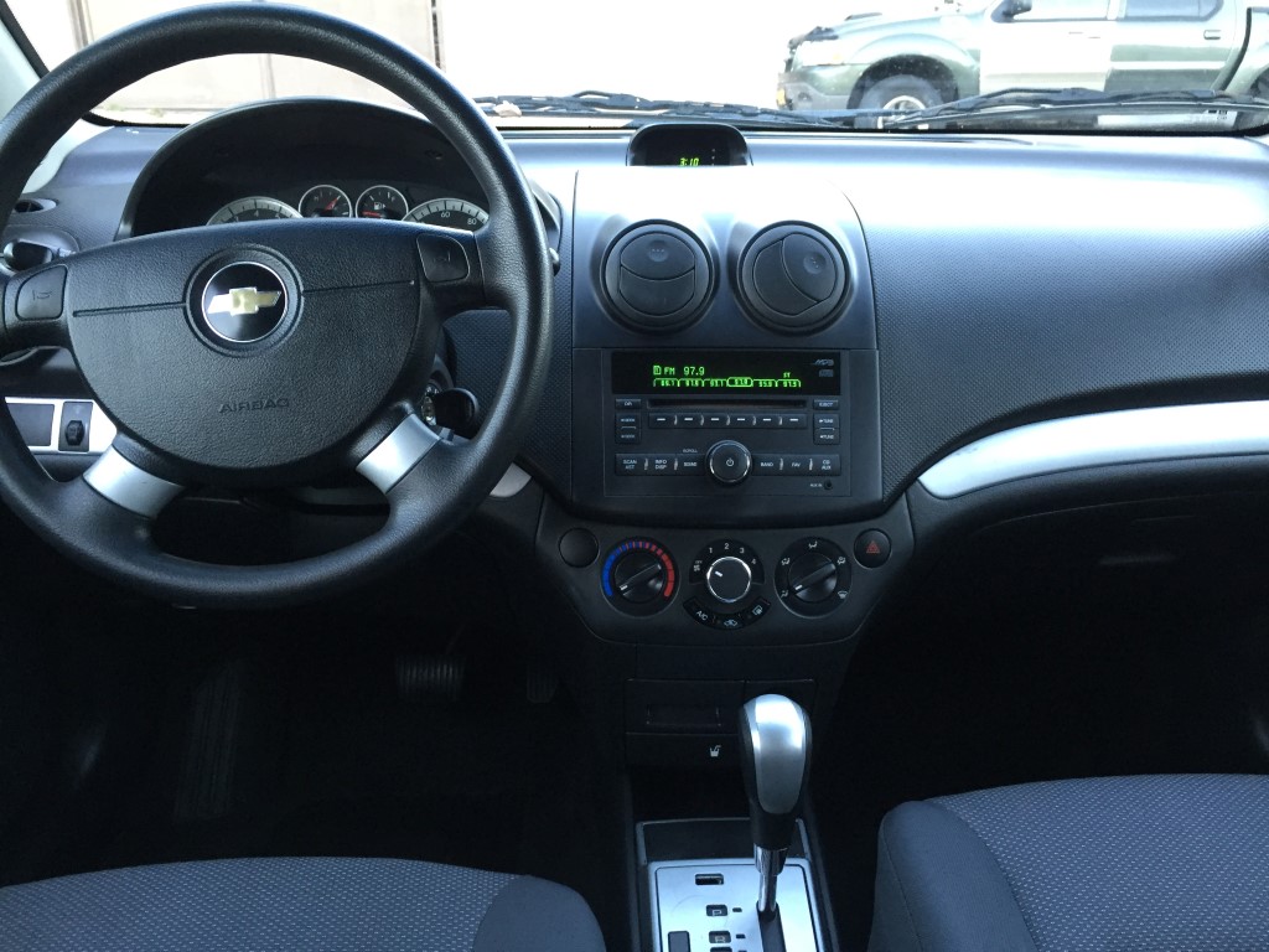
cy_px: 476
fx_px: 1063
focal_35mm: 29
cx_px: 634
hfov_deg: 61.7
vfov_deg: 48.2
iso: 125
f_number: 2.2
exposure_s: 1/30
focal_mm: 4.15
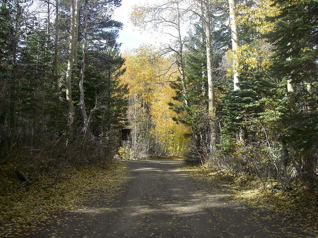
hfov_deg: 49.0
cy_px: 119
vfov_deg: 37.7
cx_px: 159
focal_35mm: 38
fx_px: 349
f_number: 3.3
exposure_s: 1/250
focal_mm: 6.3
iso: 64
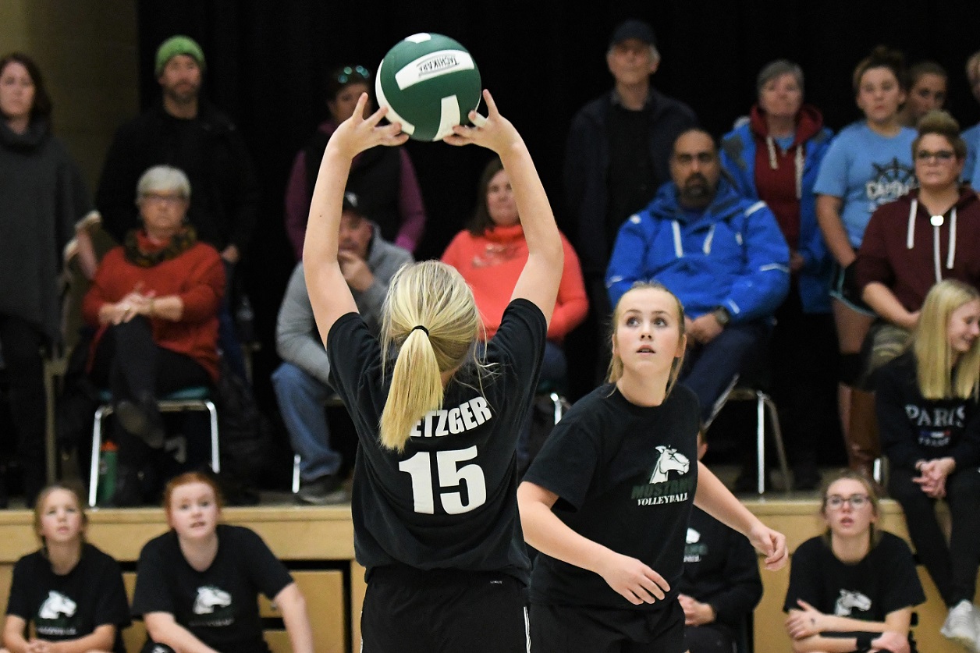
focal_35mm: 105
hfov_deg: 19.5
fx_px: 2858
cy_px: 326
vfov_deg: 13.0
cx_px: 490
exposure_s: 1/1000
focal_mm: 70
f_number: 2.8
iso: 9000
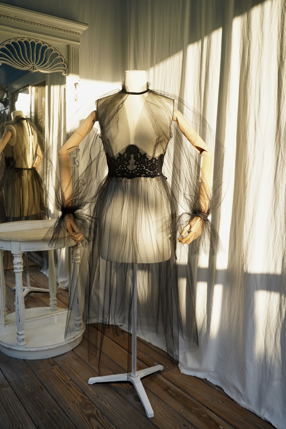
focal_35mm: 30
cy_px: 214
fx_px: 358
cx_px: 143
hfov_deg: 43.6
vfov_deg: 61.9
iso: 100
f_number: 5
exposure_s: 1/100
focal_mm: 30
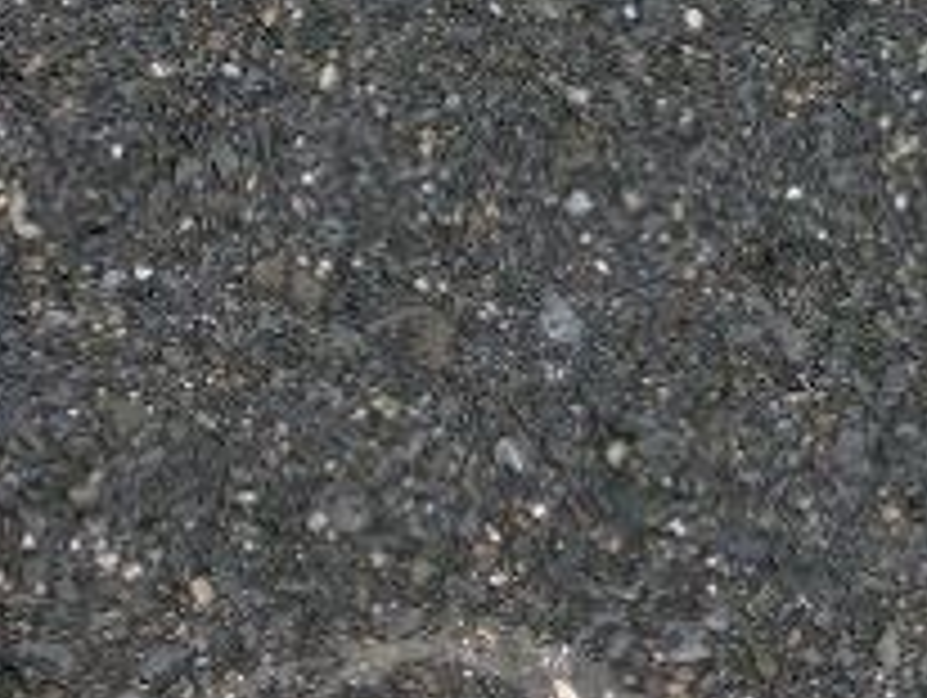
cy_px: 498
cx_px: 1386
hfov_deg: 5.6
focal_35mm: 350
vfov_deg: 4.3
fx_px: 9384
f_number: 4.8
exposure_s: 1/100
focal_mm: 22.8
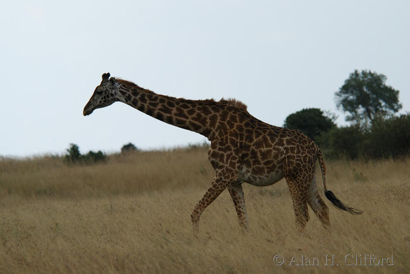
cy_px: 137
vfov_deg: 4.2
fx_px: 3761
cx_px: 205
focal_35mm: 330
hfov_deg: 6.2
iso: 100
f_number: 5.3
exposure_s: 1/1000
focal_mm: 220
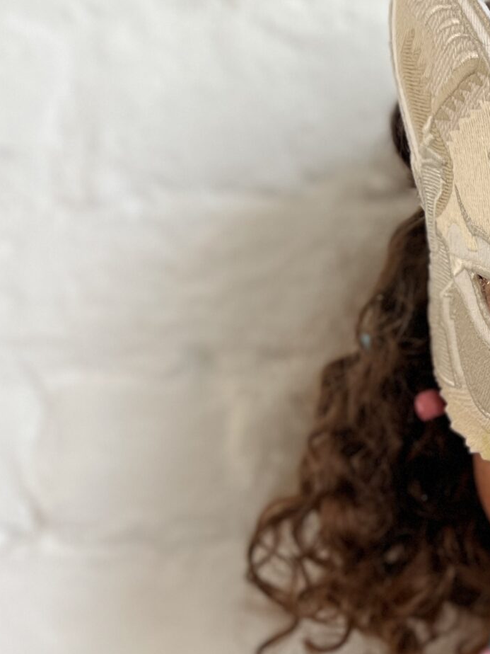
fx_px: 1359
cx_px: 629
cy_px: 452
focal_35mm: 72
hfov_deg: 19.0
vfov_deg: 26.8
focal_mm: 5.7
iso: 125
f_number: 1.5
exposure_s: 1/100
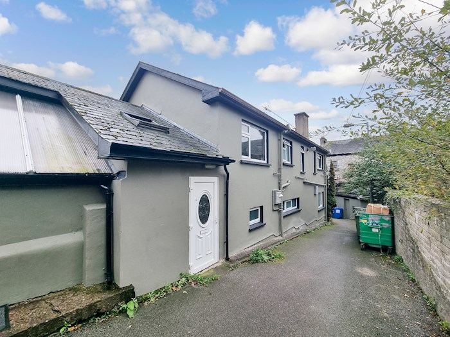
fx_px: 169
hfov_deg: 106.2
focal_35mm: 13
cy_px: 168
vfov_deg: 89.9
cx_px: 225
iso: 50
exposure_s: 1/690
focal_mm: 2.2
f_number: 2.2
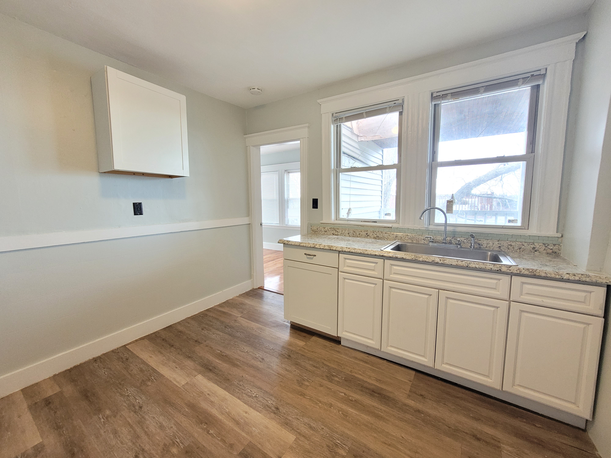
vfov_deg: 89.9
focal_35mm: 13
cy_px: 229
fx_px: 229
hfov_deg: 106.2
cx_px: 306
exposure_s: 1/30
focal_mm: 1.74
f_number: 2.2
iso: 320
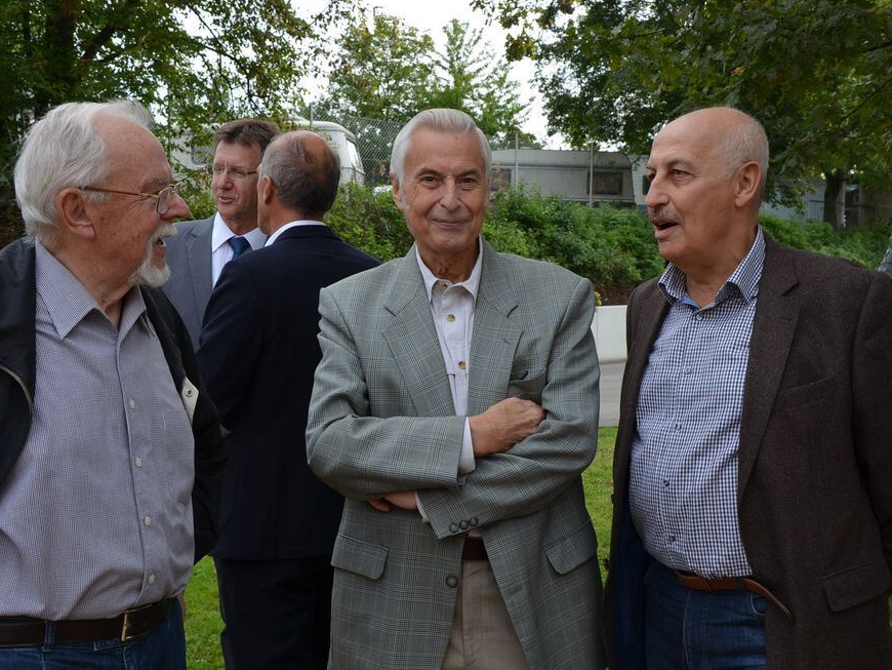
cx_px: 451
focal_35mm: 43
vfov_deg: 33.6
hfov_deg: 43.8
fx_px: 1108
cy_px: 334
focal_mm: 26
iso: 200
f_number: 7.1
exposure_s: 1/200
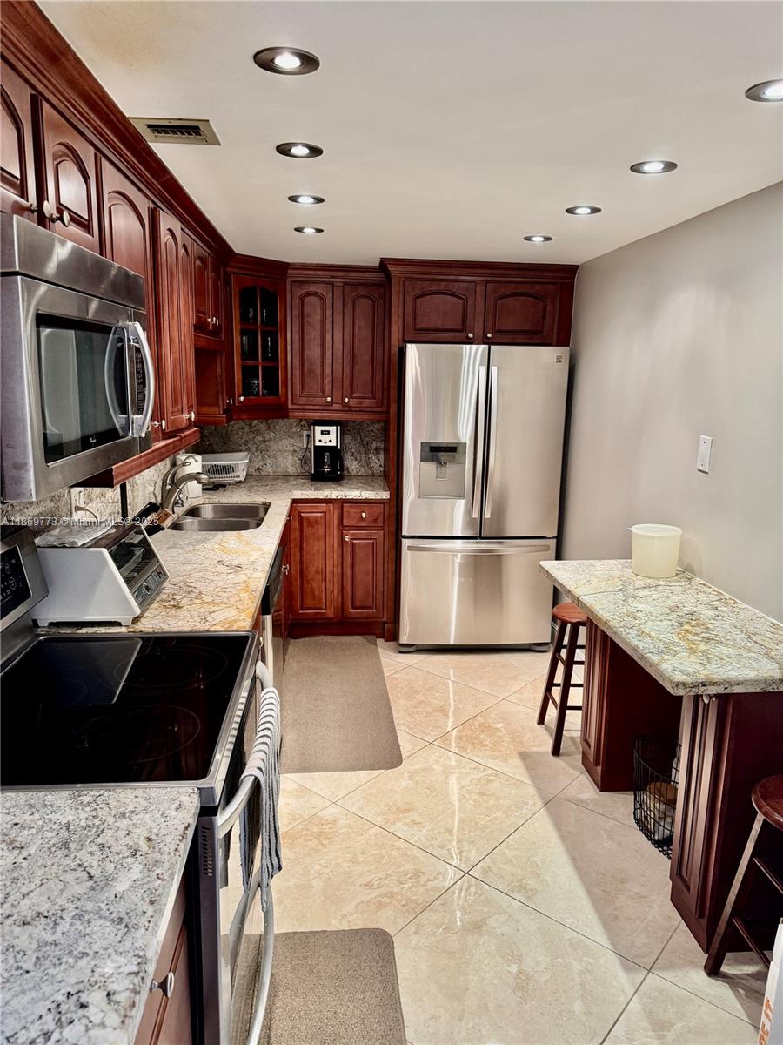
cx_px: 392
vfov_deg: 71.6
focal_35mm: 24
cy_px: 522
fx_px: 724
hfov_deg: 56.8
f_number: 1.78
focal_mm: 6.76
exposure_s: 1/60
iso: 200
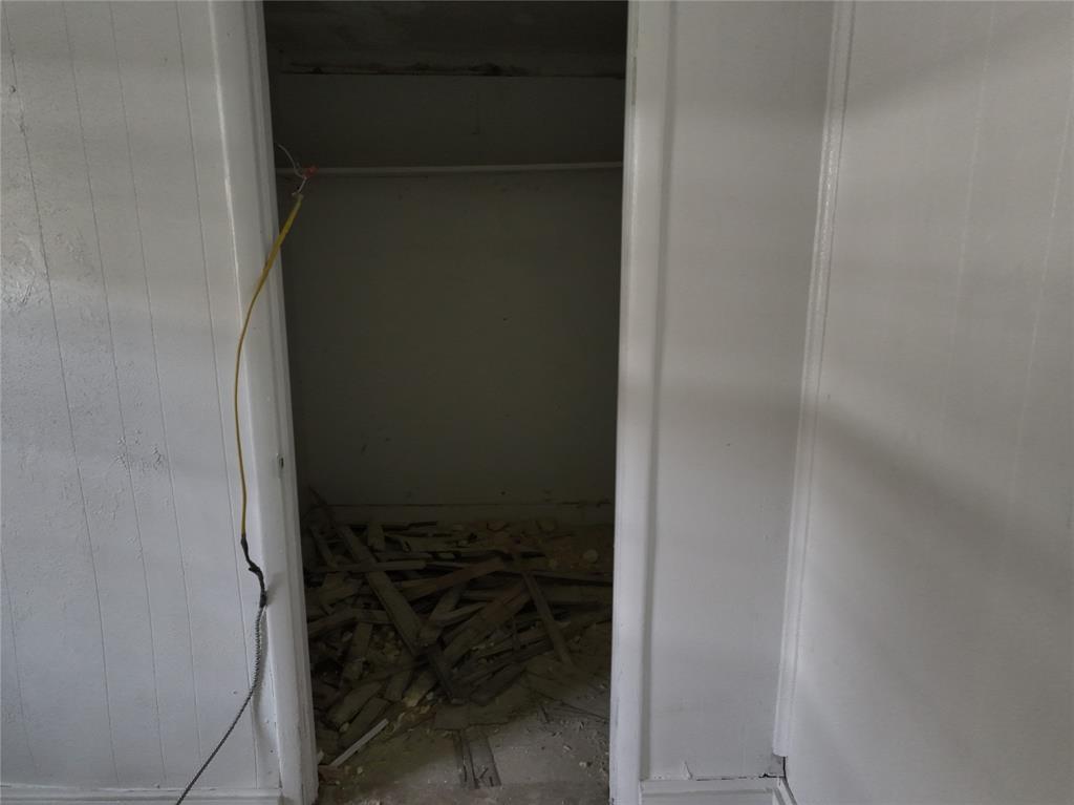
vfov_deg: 56.8
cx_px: 537
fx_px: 744
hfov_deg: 71.6
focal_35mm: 24
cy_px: 402
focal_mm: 12.29
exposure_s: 1/125
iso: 1080
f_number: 2.8
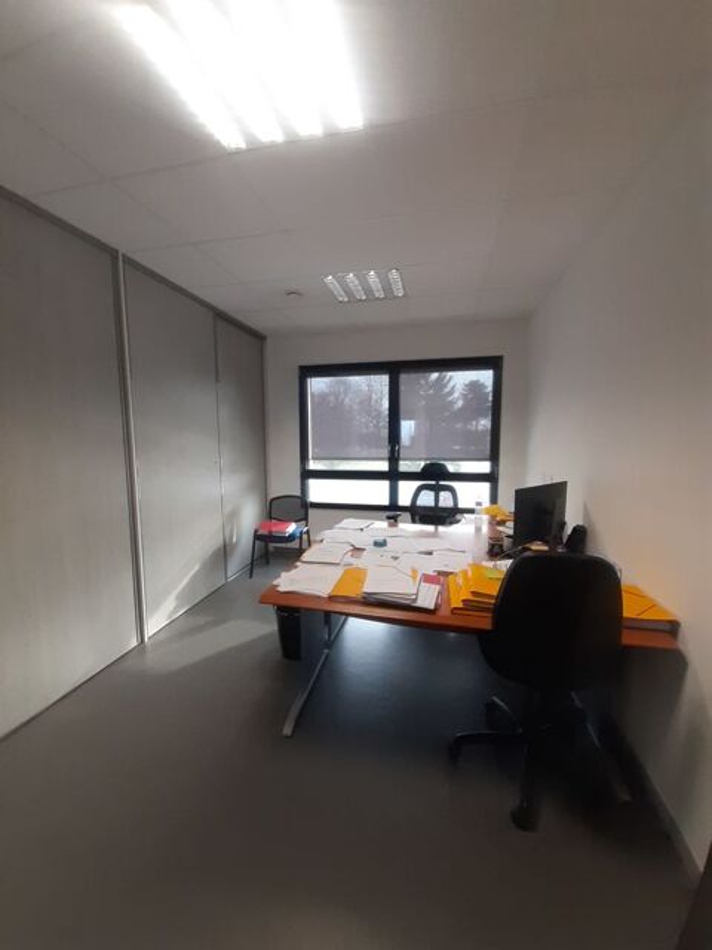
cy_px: 475
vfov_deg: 106.2
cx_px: 356
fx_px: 357
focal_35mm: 13
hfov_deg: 89.9
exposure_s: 1/50
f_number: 2.2
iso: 125
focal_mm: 1.13
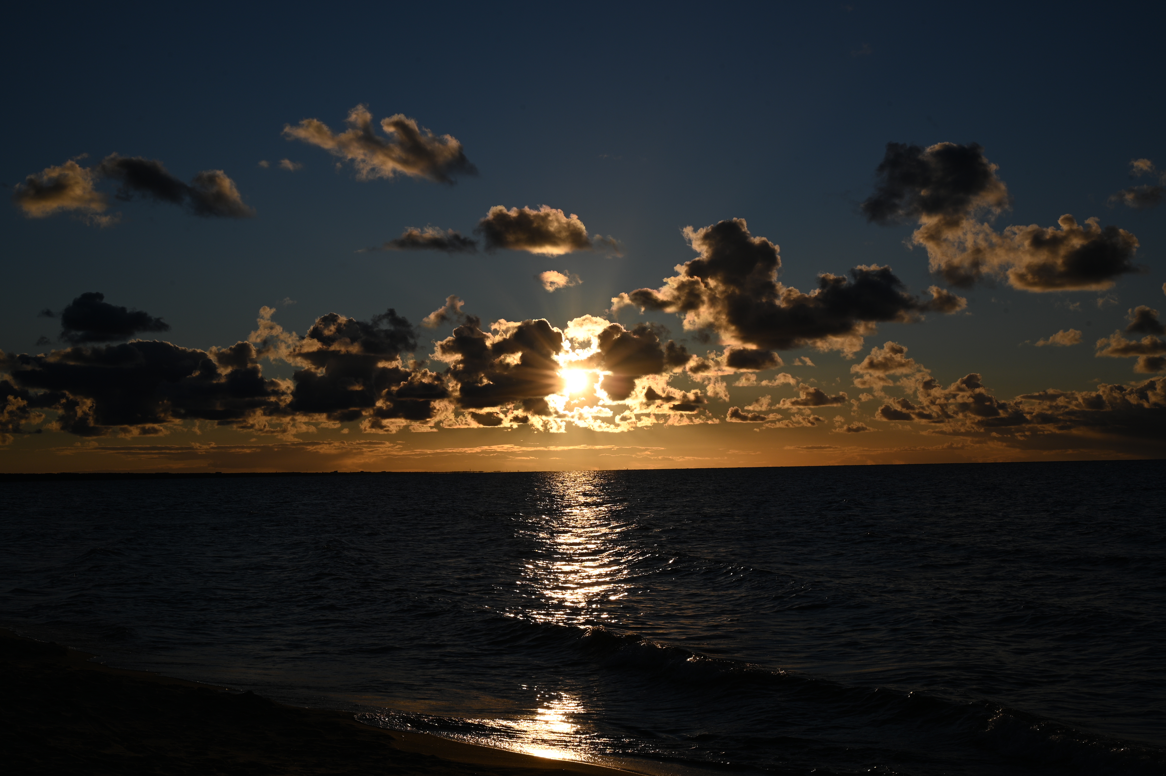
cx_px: 583
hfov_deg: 41.9
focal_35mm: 47
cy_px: 388
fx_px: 1521
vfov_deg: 28.6
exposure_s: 1/500
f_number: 16
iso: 100
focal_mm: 47
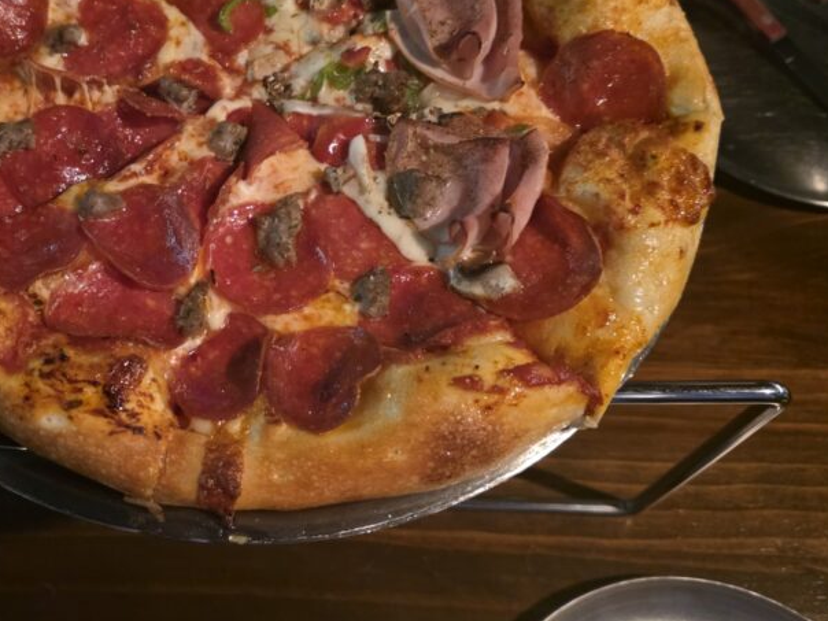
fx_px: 933
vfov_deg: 36.4
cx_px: 254
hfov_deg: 46.8
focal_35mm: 39
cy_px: 206
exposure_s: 1/60
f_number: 1.7
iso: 1600
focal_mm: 6.3
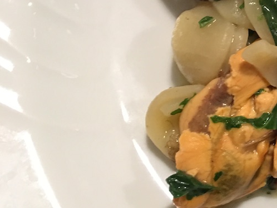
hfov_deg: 22.5
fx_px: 616
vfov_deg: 18.8
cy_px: 17
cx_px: 367
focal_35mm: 77
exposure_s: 1/4
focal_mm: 4.15
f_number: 2.2
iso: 100
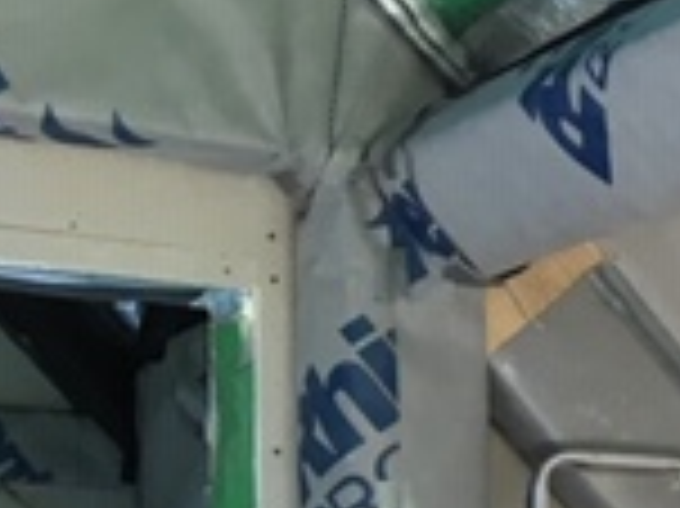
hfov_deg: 13.4
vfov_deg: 11.5
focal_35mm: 123
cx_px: 1414
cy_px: 782
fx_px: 2414
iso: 32
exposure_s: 1/33
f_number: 2.2
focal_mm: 4.15
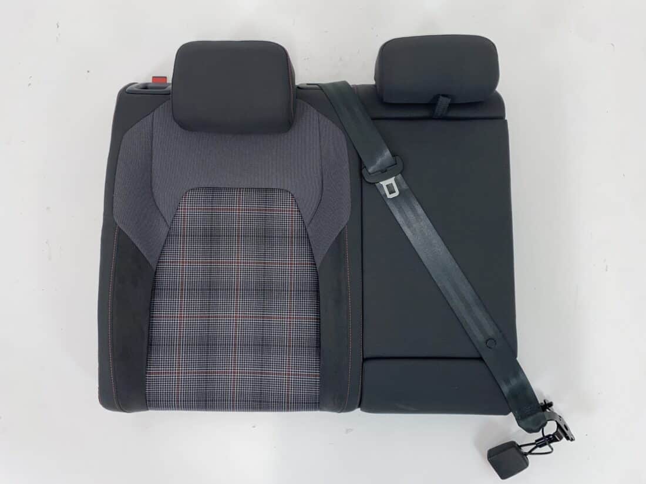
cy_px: 242
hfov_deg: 67.3
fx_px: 485
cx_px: 323
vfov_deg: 53.1
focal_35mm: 26
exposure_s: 1/47
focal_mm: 4.25
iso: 32
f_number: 1.8
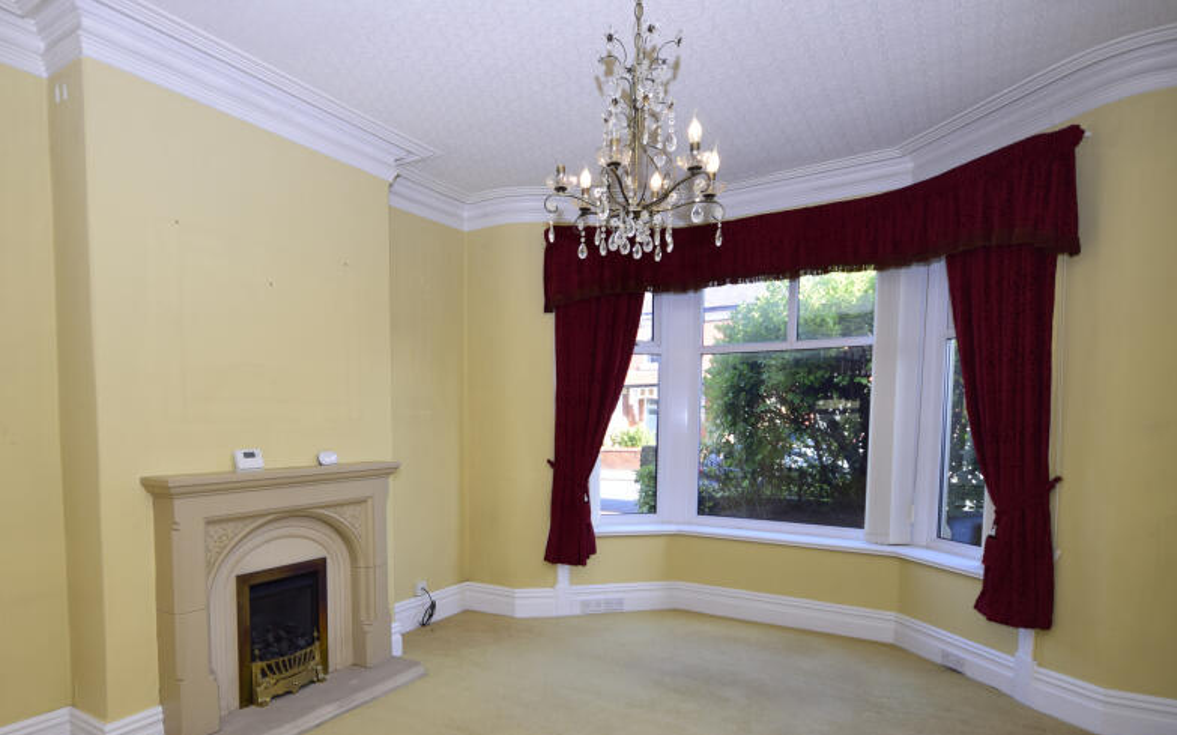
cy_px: 465
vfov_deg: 58.8
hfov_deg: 84.4
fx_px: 641
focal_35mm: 20
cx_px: 493
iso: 400
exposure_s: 1/160
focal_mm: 10
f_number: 4
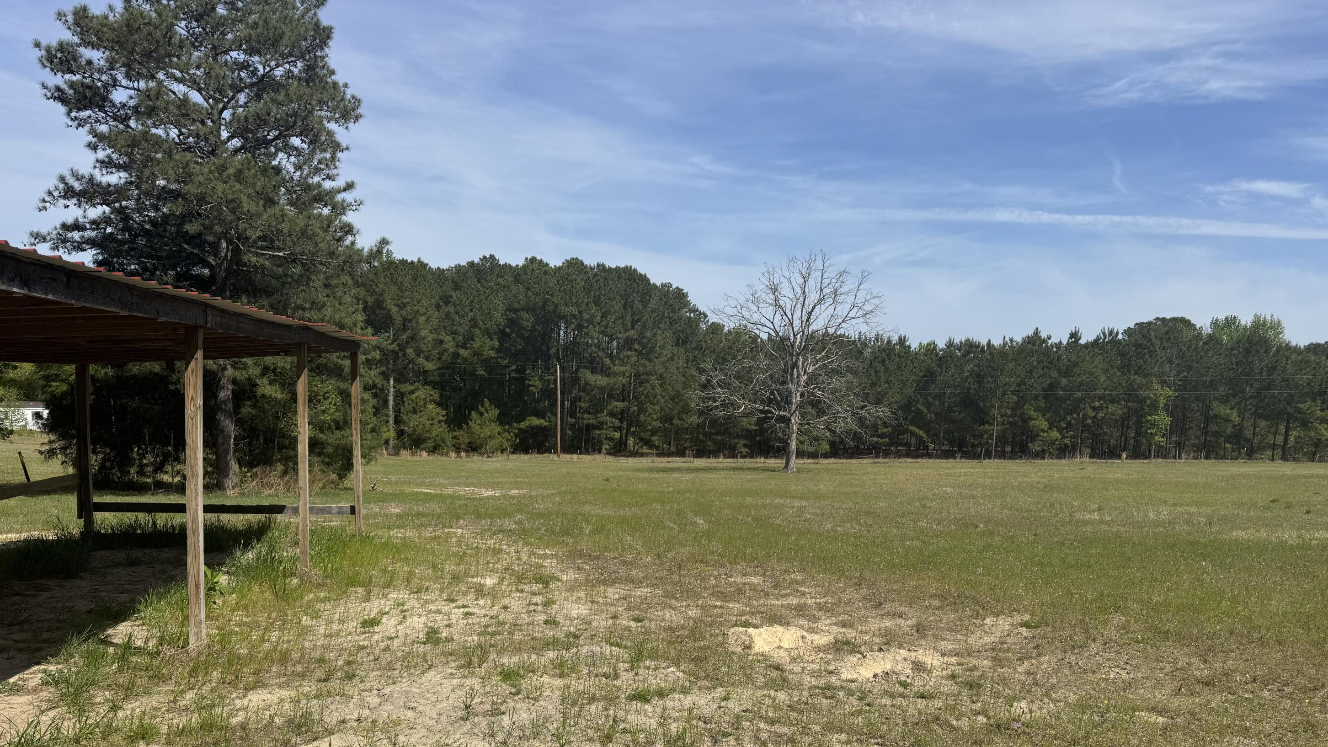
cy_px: 512
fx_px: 951
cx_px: 684
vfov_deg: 42.2
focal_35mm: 27
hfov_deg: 69.8
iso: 80
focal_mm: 6.76
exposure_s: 1/5814
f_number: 1.78
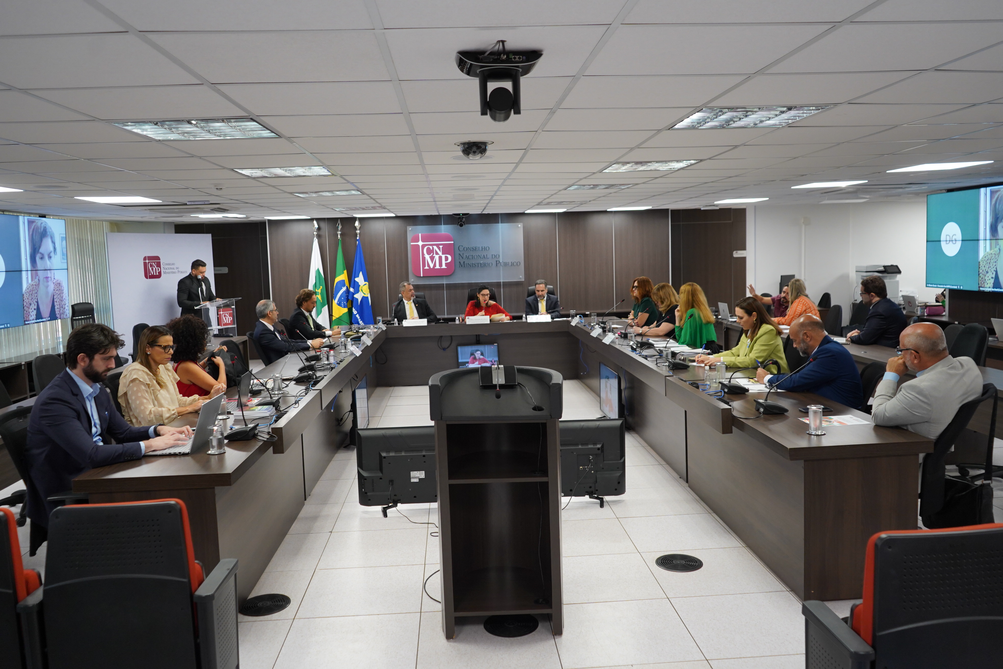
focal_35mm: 28
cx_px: 502
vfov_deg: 46.4
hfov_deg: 65.5
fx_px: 780
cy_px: 334
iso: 1250
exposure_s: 1/160
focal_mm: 28
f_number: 4
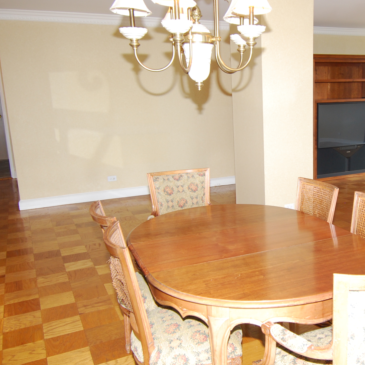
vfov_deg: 44.9
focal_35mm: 37
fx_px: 441
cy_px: 190
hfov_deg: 43.8
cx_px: 263
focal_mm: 12
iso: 200
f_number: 4
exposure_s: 1/60
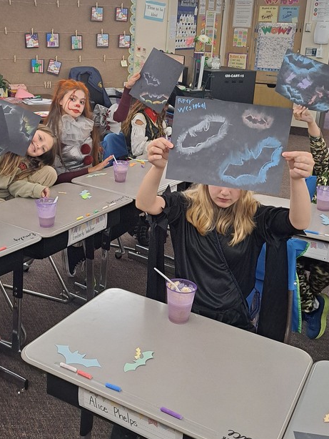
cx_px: 123
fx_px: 507
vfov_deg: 46.6
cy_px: 179
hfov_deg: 35.8
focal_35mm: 40
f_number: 1.8
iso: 160
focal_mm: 5.23
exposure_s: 1/60
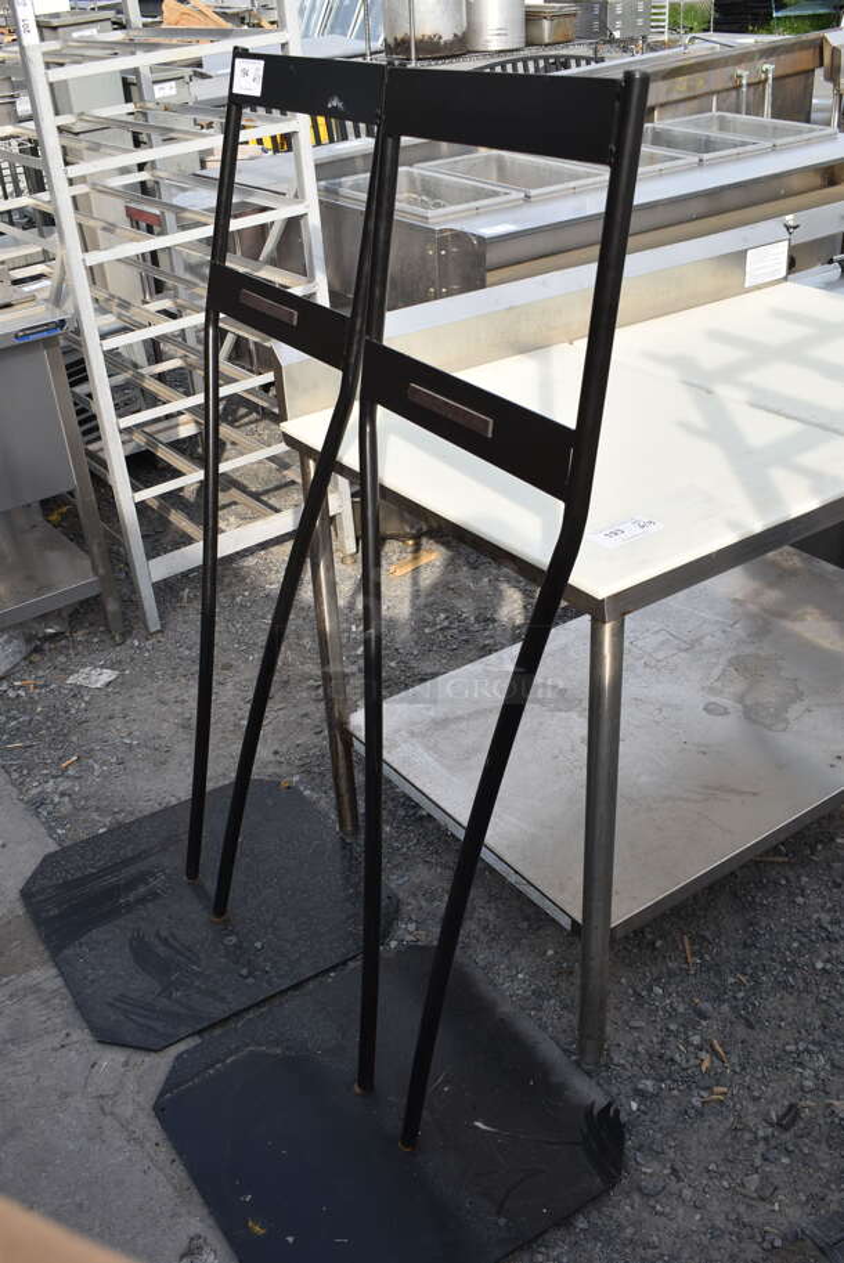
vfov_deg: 55.1
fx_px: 1211
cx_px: 422
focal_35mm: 34
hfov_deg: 38.4
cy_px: 632
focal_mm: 23
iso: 160
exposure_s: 1/250
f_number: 8
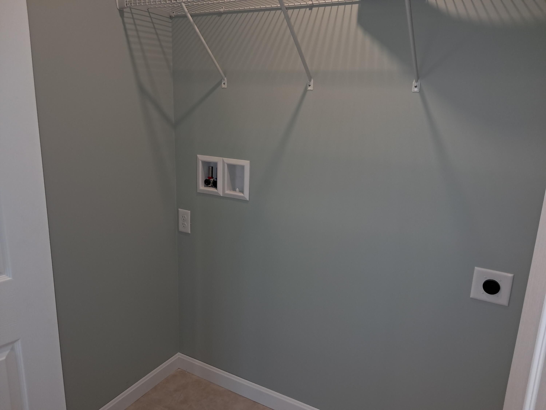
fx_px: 426
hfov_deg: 65.3
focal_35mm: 27
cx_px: 273
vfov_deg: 51.4
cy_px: 205
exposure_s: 1/60
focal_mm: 4
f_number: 1.8
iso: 200
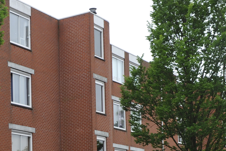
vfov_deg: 13.9
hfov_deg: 20.9
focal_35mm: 96
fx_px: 602
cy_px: 176
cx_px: 34
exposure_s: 1/200
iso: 640
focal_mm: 32
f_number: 11
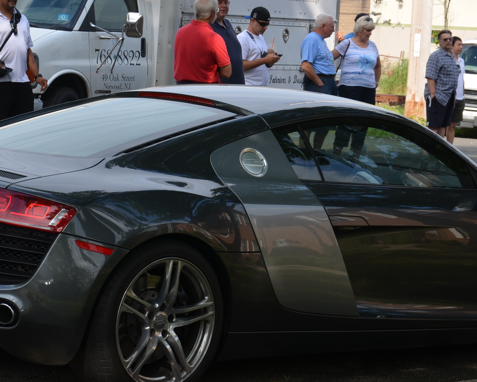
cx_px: 249
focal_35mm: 134
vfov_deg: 11.5
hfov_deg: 14.4
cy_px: 49
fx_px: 1892
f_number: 8
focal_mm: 45
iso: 160
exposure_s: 1/250
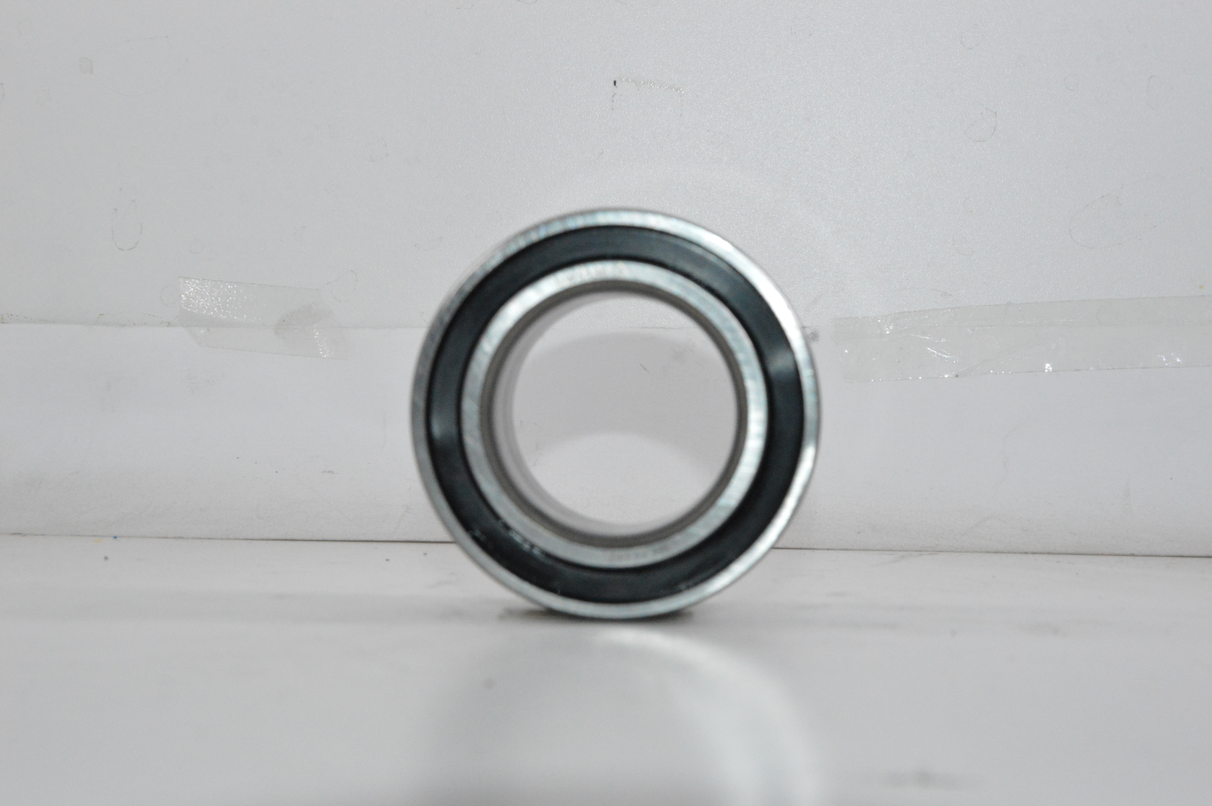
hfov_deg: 27.0
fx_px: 2523
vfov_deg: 18.1
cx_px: 606
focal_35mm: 75
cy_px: 403
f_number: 13
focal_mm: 50
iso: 3200
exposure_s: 1/125
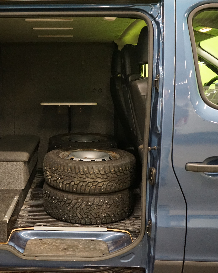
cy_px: 136
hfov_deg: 36.7
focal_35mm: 40
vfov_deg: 45.8
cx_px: 63
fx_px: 323
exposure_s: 1/160
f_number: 3.5
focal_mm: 28
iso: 5000
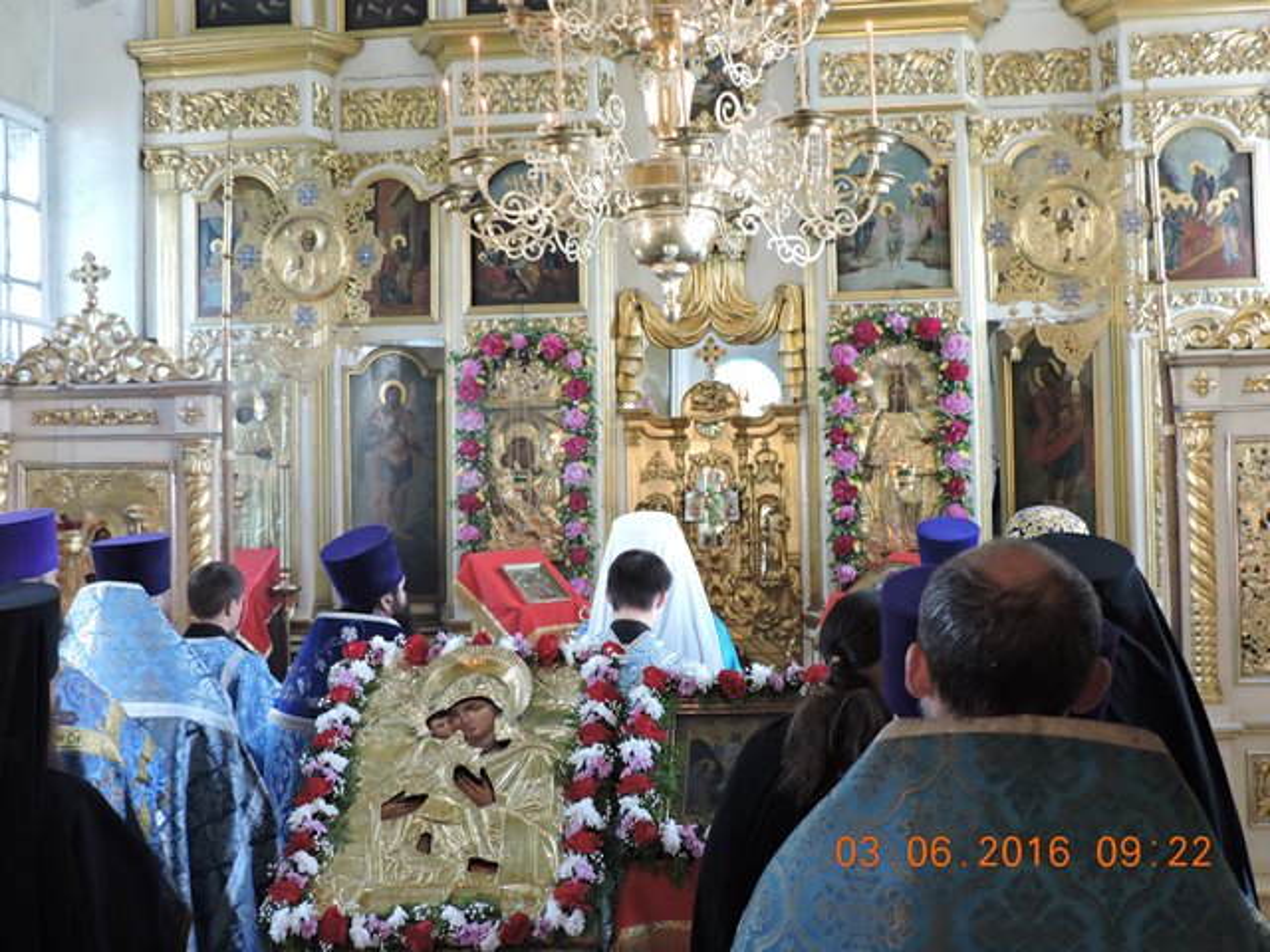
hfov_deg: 46.8
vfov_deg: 36.0
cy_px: 476
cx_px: 635
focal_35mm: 40
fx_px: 1468
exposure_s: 1/20
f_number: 3.3
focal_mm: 7.1
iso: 400
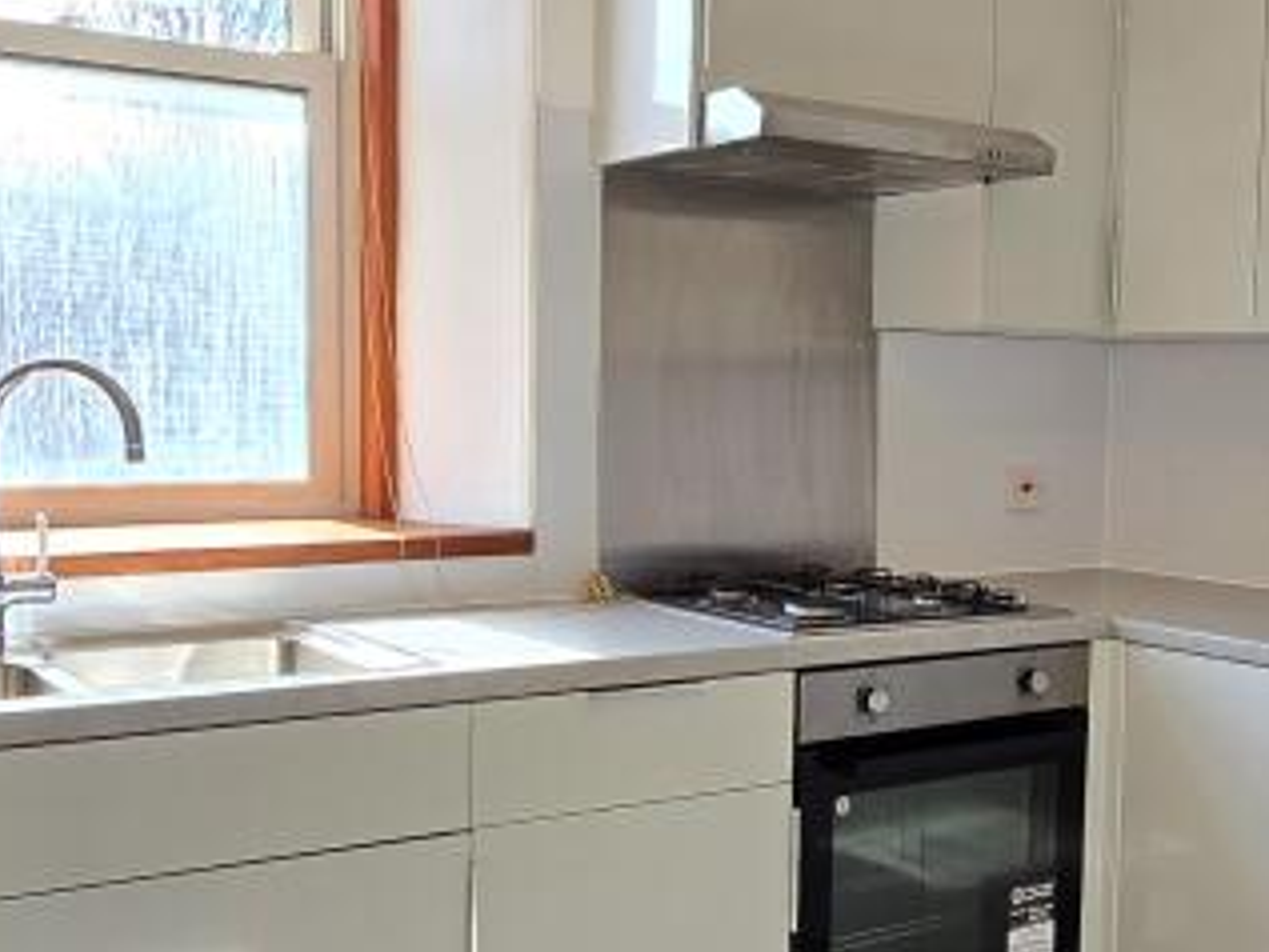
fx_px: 1540
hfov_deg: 44.1
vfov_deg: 34.4
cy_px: 508
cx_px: 845
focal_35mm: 42
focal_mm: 2.2
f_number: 2.2
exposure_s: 1/137
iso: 50
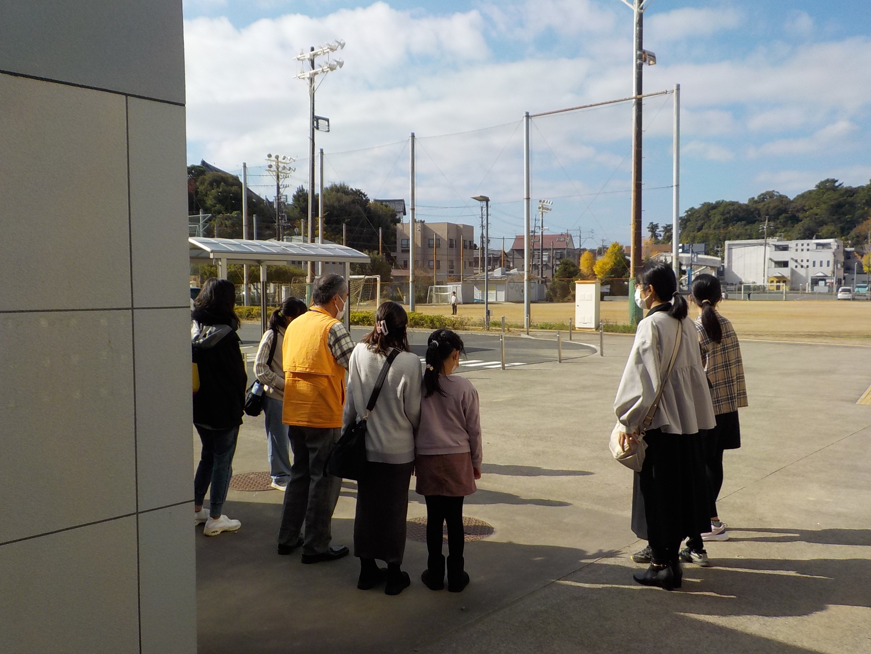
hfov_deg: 60.0
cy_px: 327
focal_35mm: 30
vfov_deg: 46.8
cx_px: 436
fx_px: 755
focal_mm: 4.1
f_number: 3.3
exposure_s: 1/1600
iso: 125
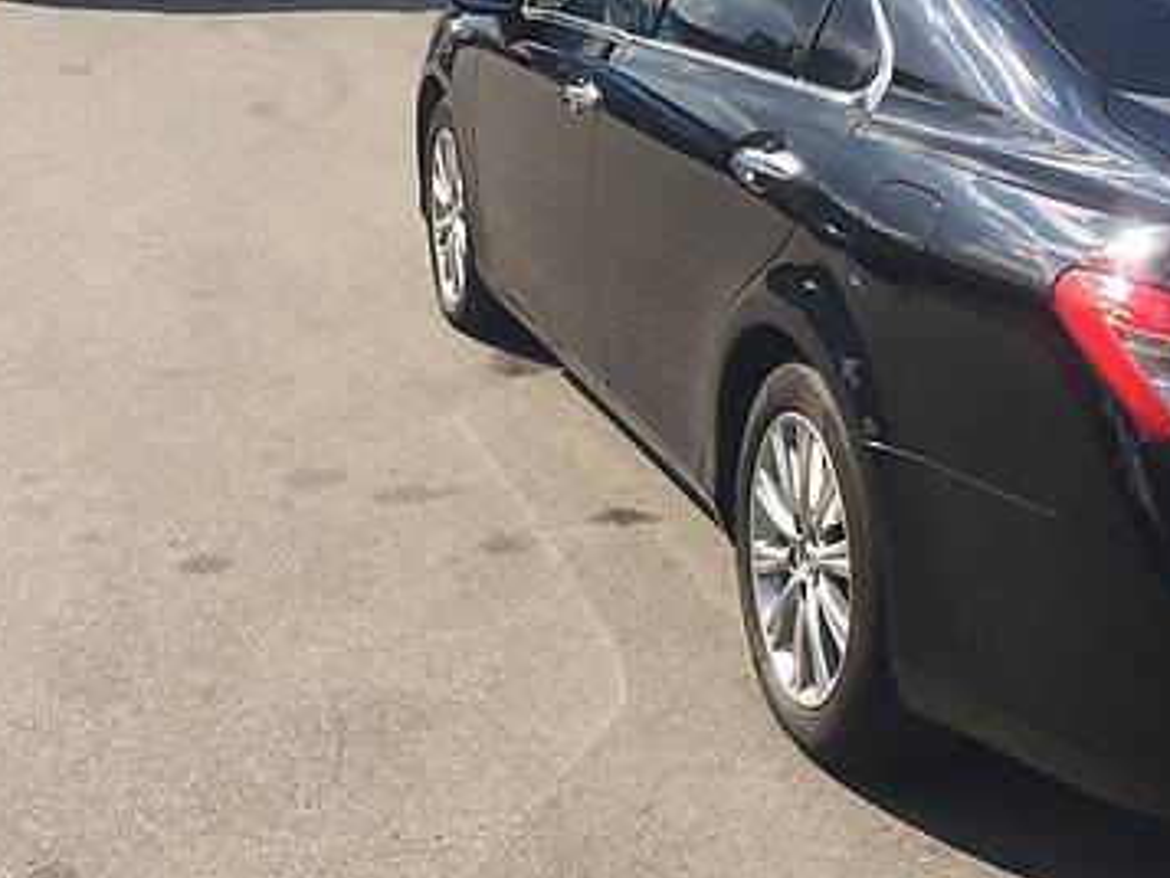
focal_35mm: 65
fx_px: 2198
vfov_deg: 22.6
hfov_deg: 29.8
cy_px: 403
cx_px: 583
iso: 32
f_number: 2.2
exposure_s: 1/1199
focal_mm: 4.2
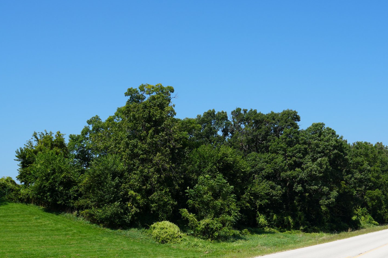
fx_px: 463
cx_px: 229
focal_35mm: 43
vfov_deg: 31.1
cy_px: 153
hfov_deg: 45.2
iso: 100
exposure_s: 1/640
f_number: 5
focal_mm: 24
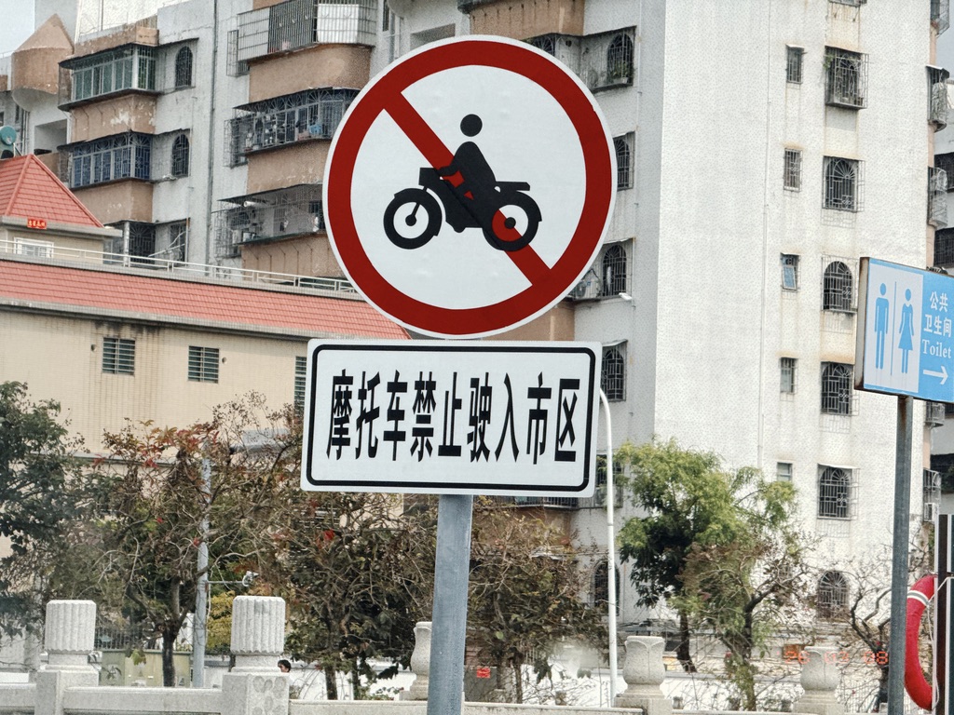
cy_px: 358
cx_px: 477
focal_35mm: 120
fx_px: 3307
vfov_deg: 12.3
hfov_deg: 16.4
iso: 50
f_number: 2.8
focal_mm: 15.66
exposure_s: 1/914
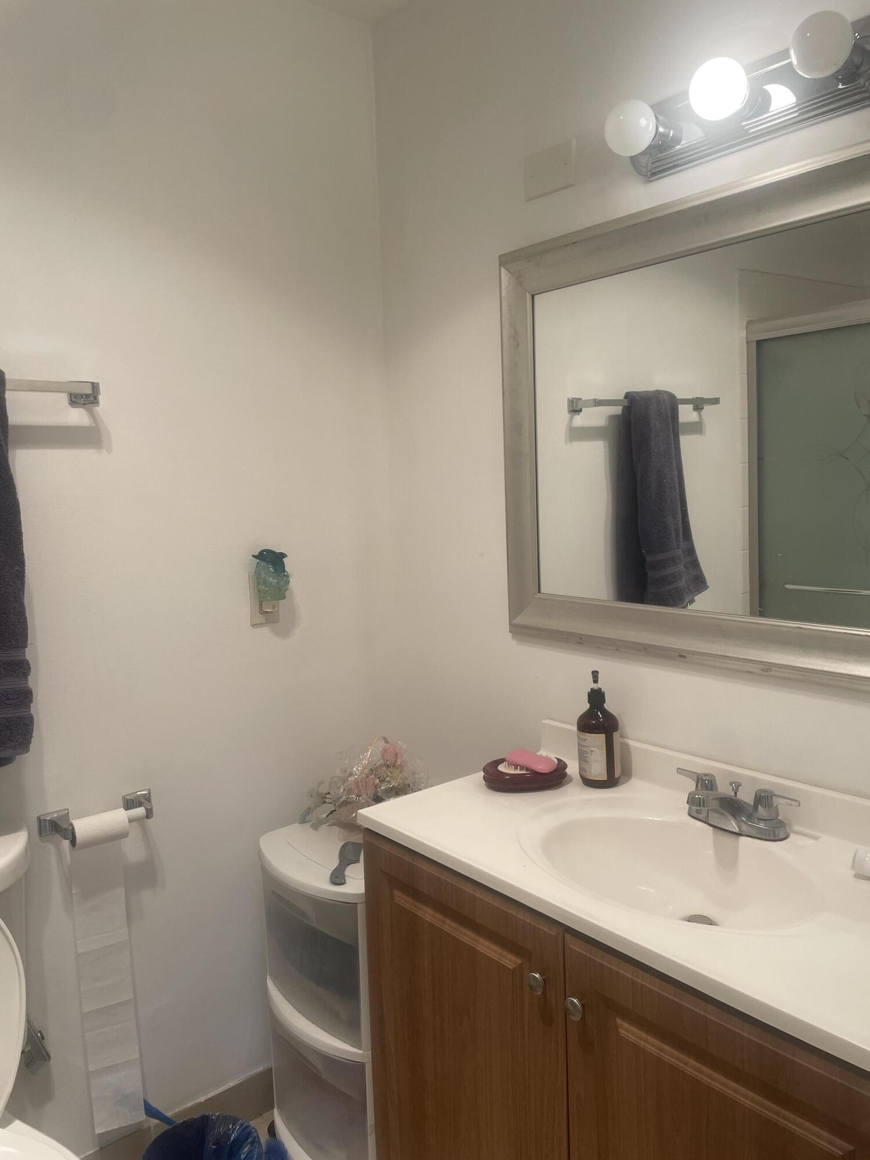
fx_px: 871
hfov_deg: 53.1
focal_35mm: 26
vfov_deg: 67.3
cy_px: 580
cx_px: 435
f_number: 1.6
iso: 50
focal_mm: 4.2
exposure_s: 1/120
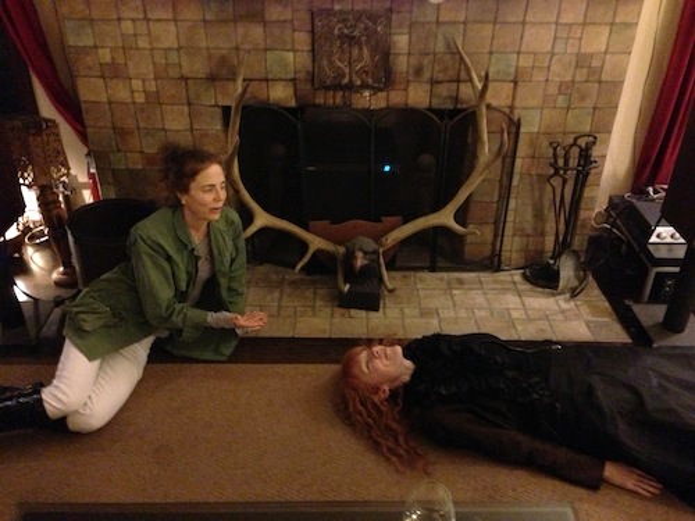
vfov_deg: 42.9
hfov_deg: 55.4
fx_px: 663
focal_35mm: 33
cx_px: 348
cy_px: 260
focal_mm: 4.13
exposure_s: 1/15
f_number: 2.4
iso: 800
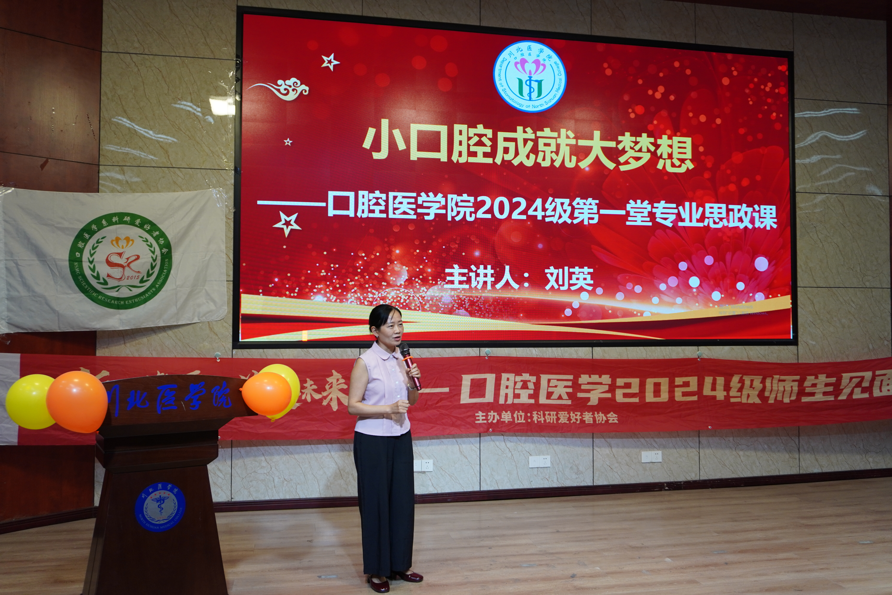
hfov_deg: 61.9
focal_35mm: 30
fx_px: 743
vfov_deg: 43.6
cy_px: 298
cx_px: 446
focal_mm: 20
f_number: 4
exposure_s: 1/30
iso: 250
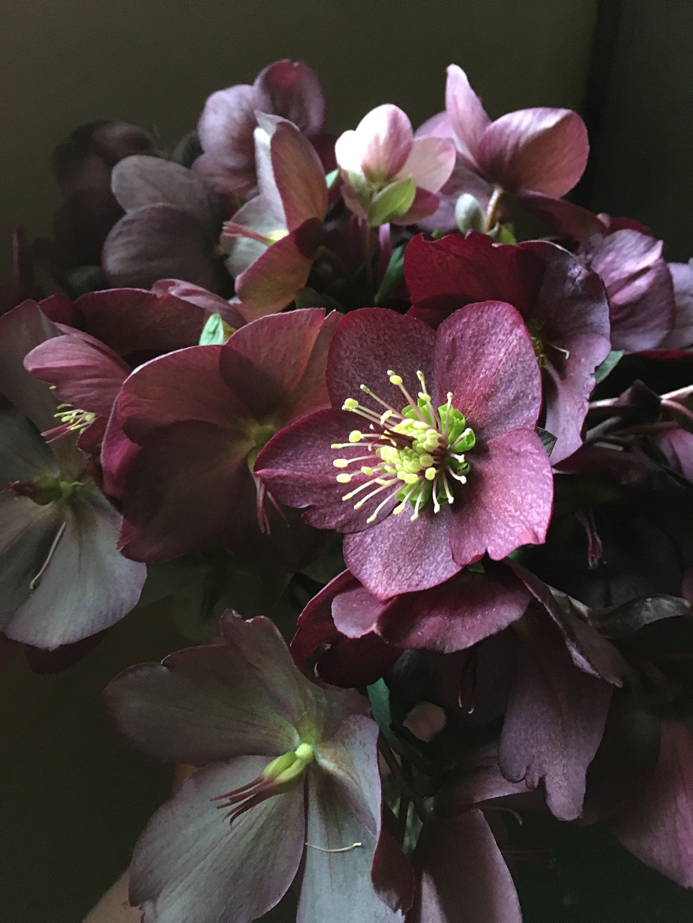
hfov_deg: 48.2
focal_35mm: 29
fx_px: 774
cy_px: 462
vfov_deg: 61.7
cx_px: 346
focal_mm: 4.15
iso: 400
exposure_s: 1/15
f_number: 2.2
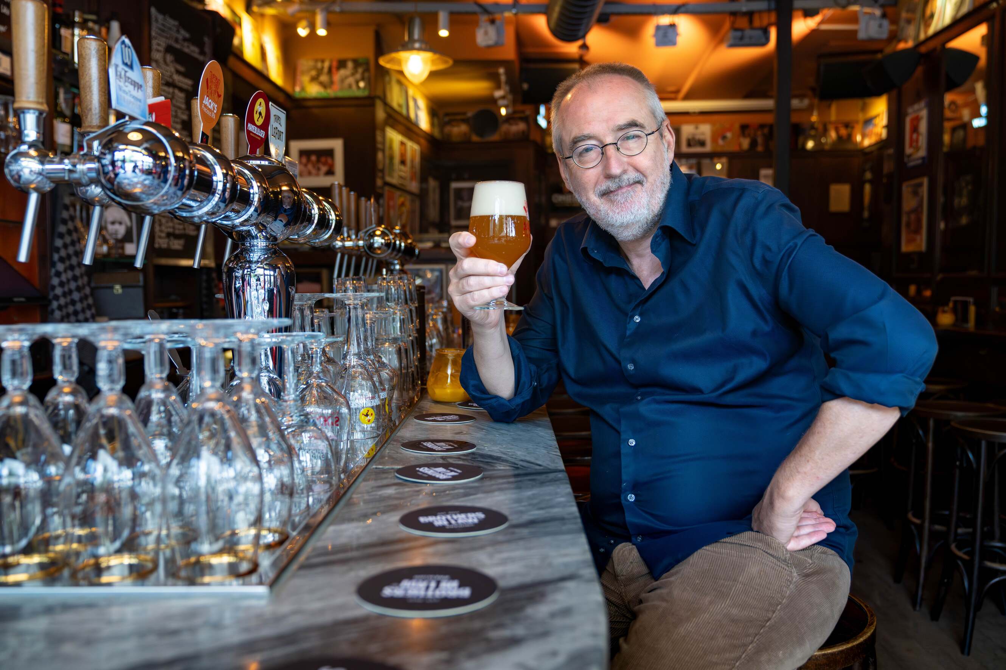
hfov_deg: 61.9
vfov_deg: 43.6
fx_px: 838
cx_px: 503
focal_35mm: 30
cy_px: 335
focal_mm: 30
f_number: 3.5
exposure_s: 1/200
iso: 2000
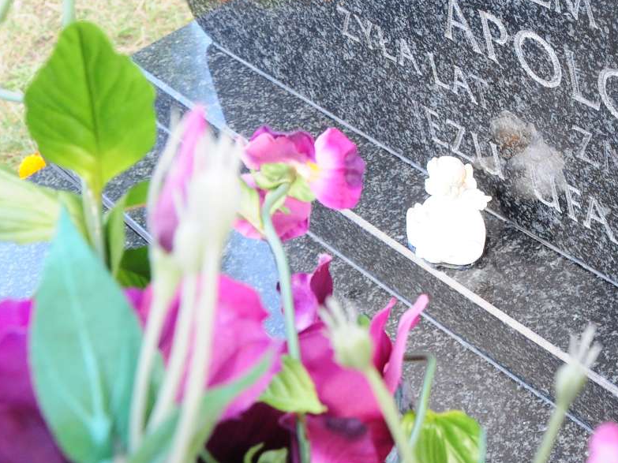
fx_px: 1267
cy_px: -77
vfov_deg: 19.6
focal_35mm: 71
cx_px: 588
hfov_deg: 26.2
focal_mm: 18
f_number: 7.1
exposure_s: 1/40
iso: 320
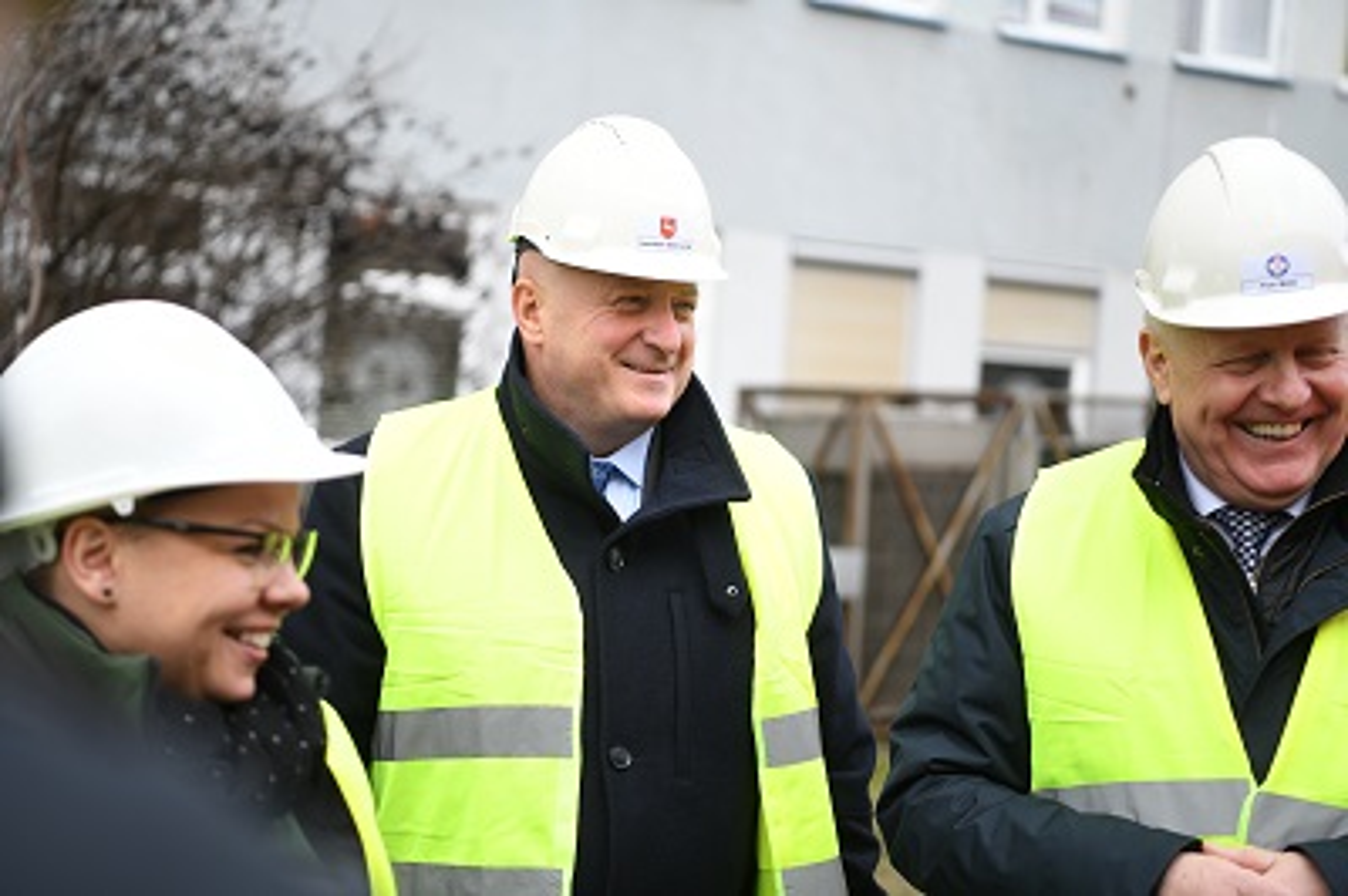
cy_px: 448
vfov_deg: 19.4
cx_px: 674
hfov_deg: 28.9
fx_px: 2619
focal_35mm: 70
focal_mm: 70
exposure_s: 1/200
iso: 100
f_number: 2.8
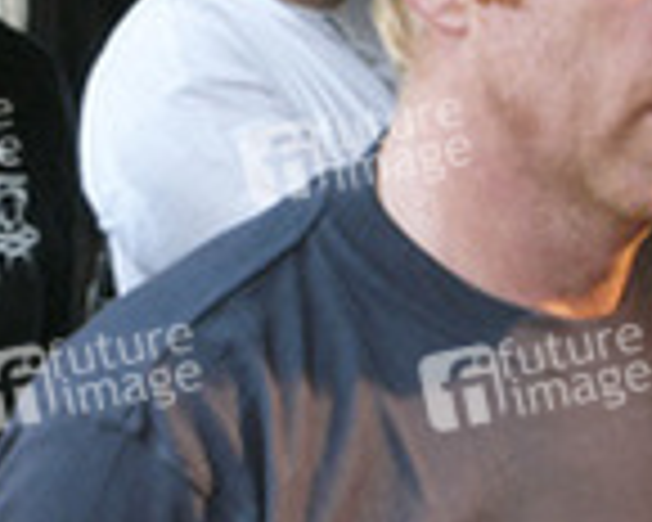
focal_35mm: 131
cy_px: 266
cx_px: 416
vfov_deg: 11.8
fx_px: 2528
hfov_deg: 14.7
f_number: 5.6
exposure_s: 1/125
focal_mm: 30
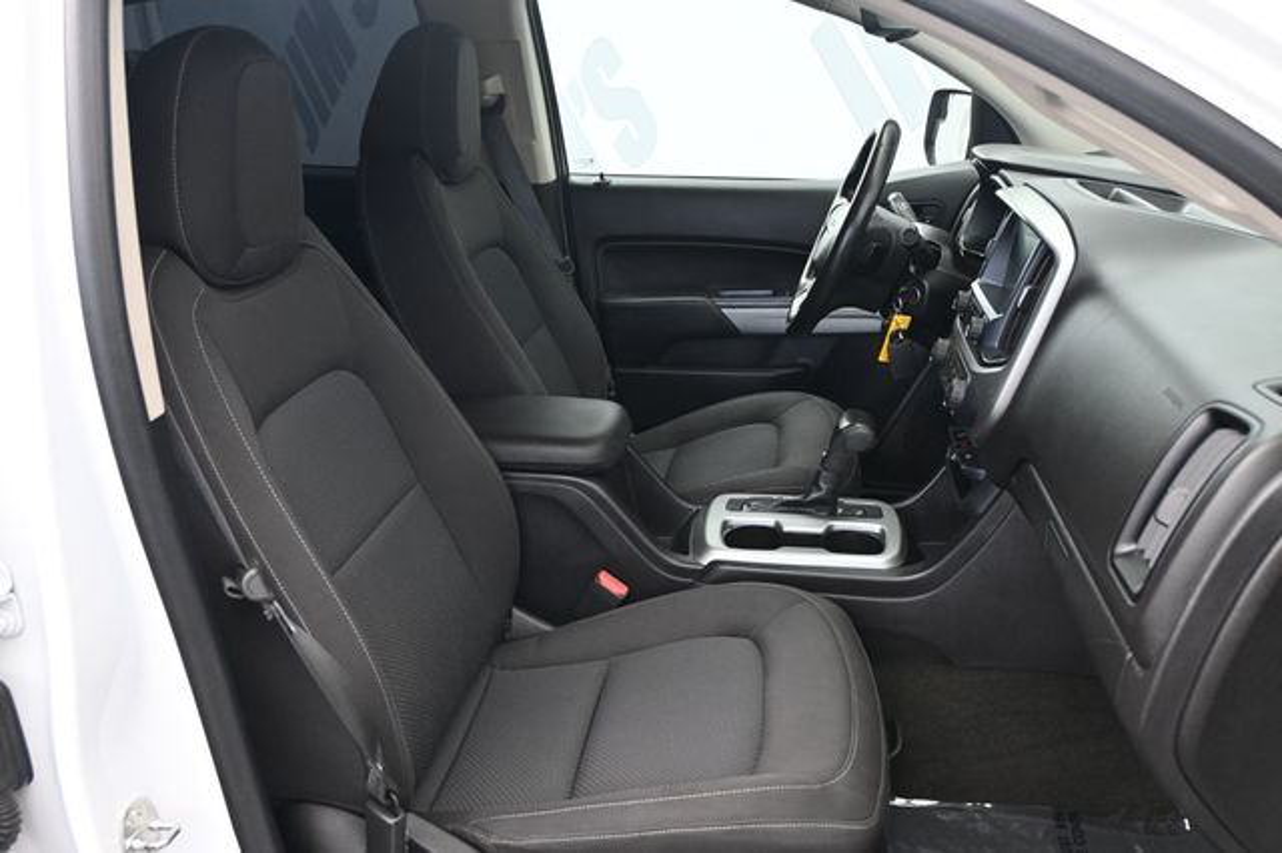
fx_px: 1121
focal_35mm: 32
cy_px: 426
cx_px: 641
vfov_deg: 41.7
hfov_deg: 59.5
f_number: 4
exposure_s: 1/250
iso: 400
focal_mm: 21
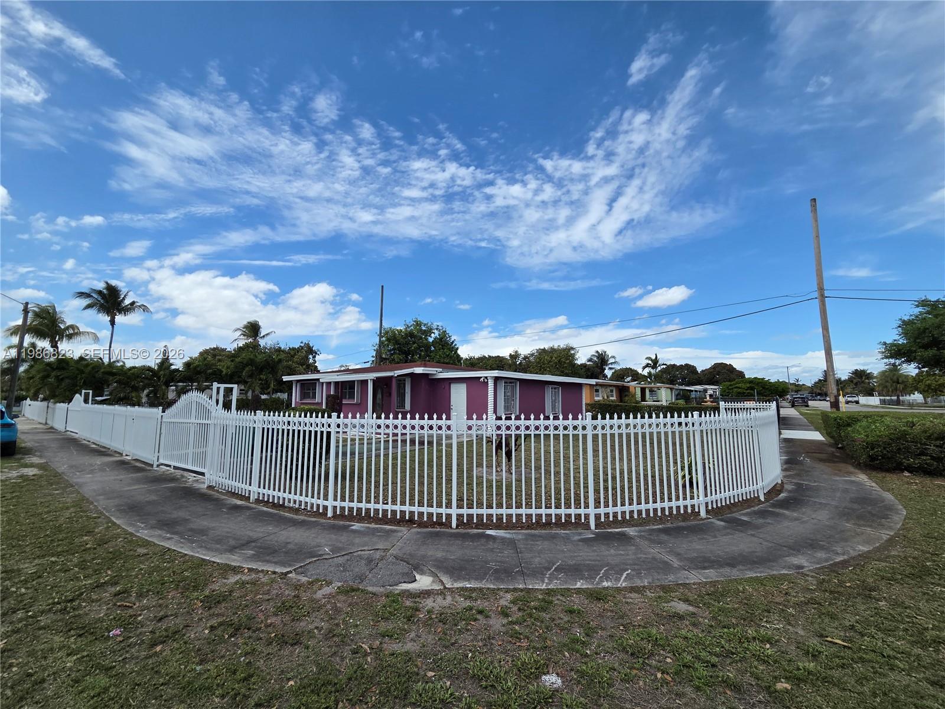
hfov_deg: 106.2
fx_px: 355
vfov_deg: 89.9
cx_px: 472
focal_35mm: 13
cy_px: 354
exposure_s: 1/3075
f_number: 2.2
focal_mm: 2.2
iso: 50
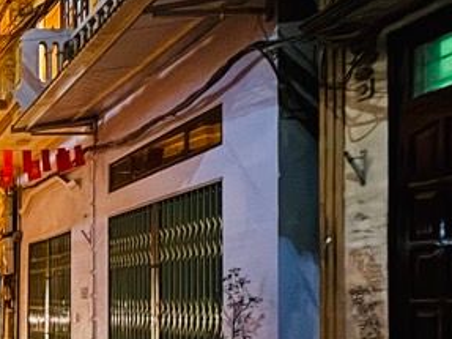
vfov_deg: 28.2
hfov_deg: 29.6
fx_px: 653
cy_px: 293
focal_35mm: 50
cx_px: -153
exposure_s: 1/8
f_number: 2.2
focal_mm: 2.22
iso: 1000
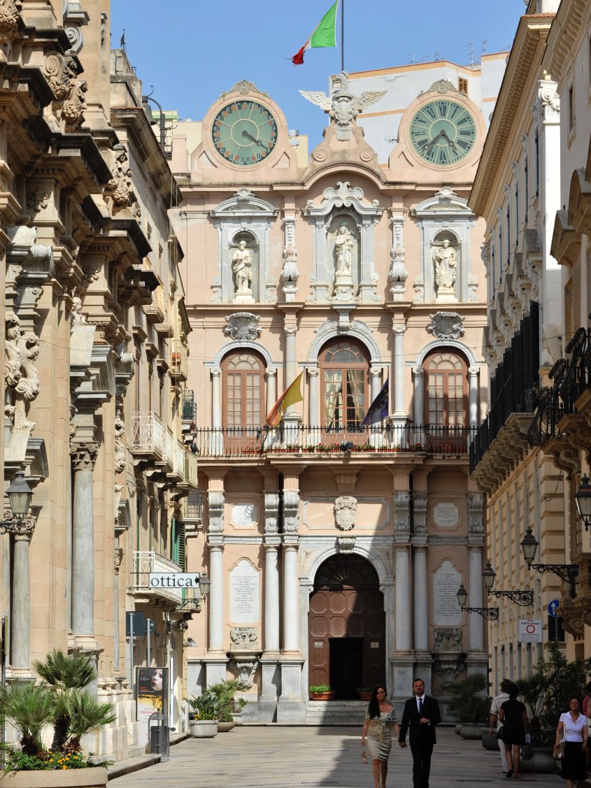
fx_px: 2732
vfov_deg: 16.4
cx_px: 295
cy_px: 414
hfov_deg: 12.3
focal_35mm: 120
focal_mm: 110
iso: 200
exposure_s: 1/500
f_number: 11
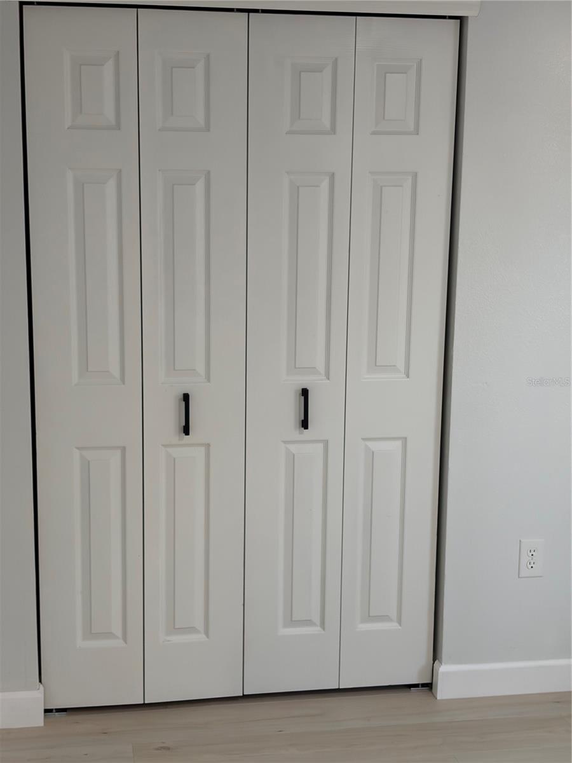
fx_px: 1146
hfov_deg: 28.0
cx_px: 286
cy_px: 382
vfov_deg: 36.8
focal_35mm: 52
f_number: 1.6
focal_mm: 5.96
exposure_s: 1/60
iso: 80
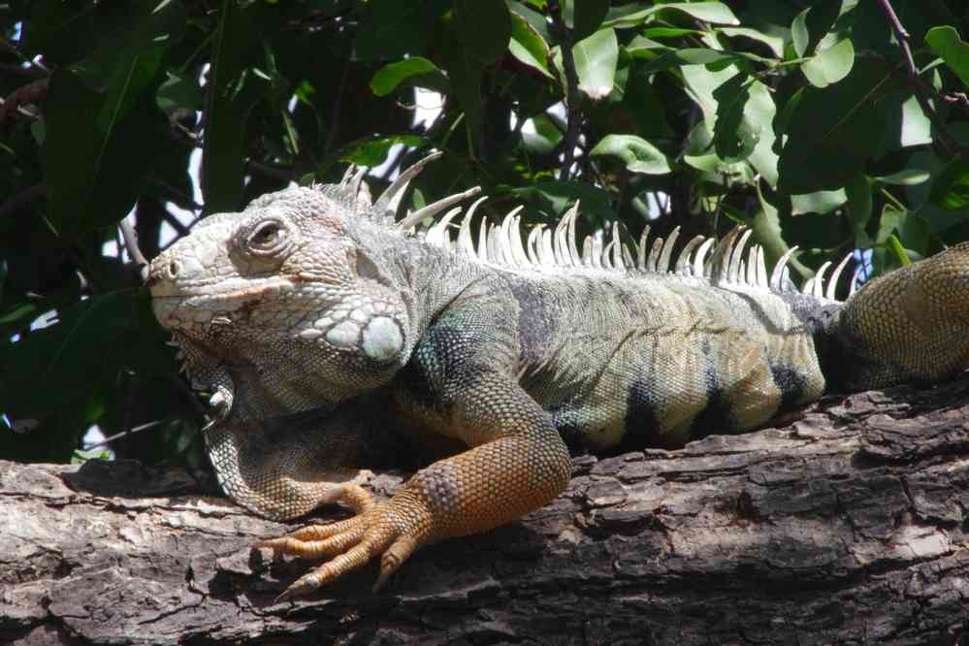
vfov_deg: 3.7
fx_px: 10093
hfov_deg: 5.5
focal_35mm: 375
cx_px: 484
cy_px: 323
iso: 3200
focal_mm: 250
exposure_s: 1/40
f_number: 45
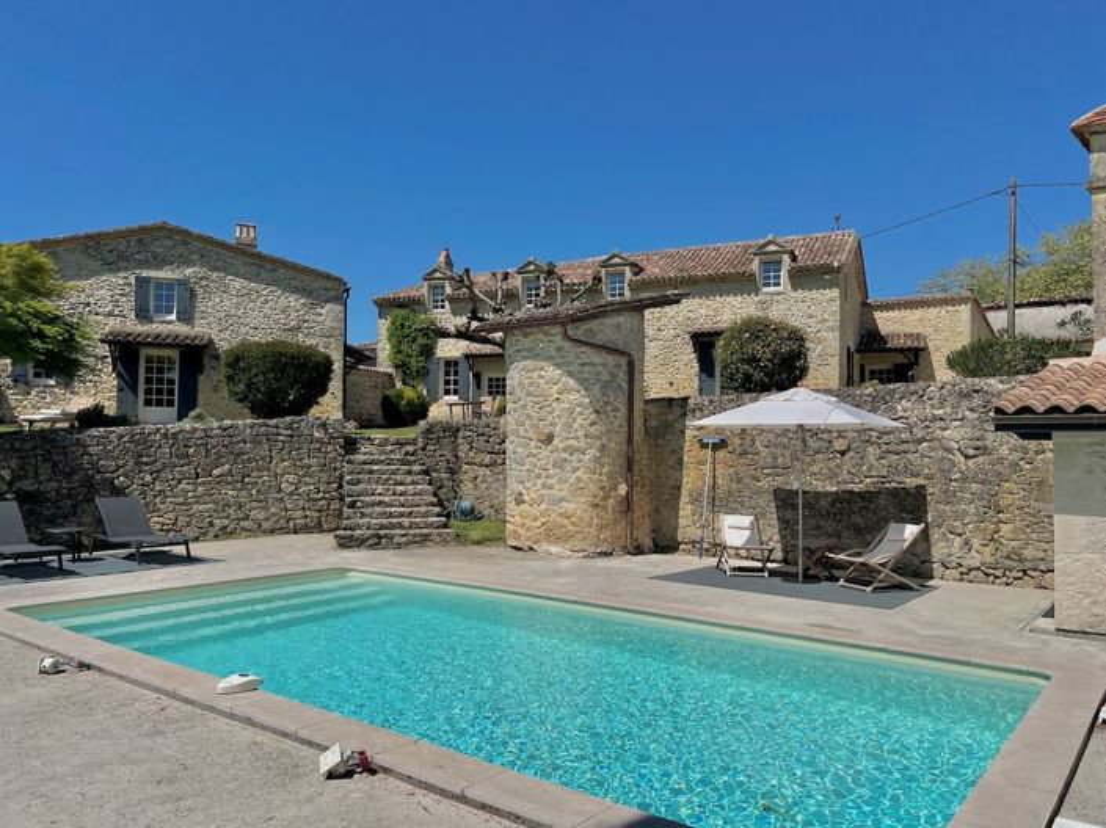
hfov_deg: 67.3
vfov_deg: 53.0
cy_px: 414
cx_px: 553
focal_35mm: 26
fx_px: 830
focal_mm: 5.7
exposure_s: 1/10309
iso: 50
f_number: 1.5
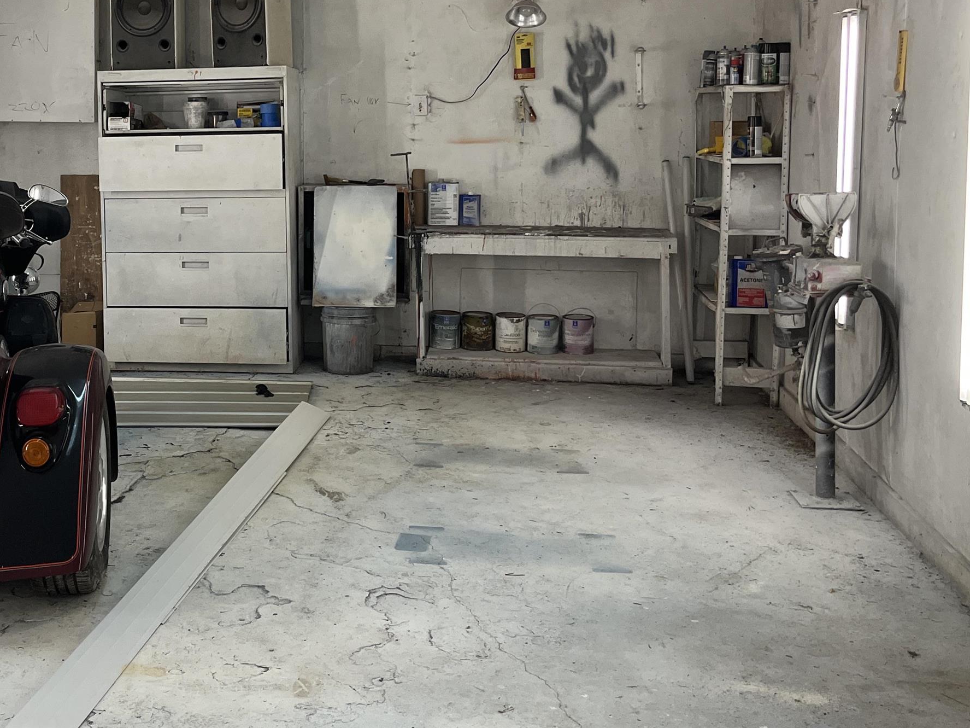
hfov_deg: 40.5
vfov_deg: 31.8
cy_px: 213
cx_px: 209
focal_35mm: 45
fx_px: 1261
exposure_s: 1/120
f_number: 1.6
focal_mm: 5.1
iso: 100
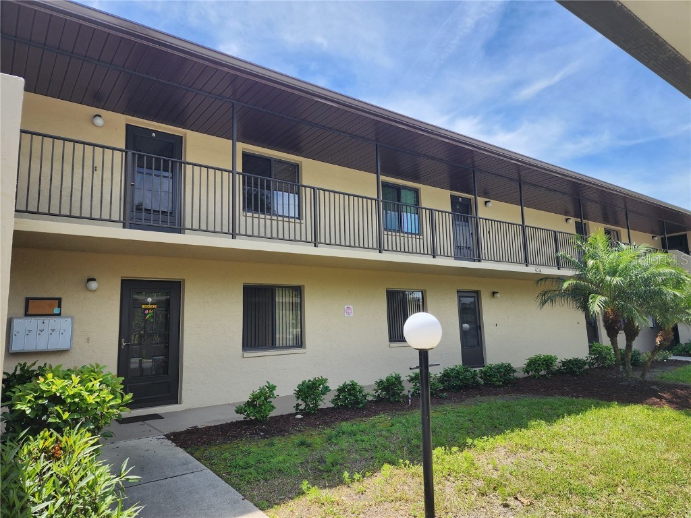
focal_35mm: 23
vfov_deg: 58.9
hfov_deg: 73.9
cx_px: 346
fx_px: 459
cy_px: 259
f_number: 1.8
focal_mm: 6.4
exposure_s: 1/607
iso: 12
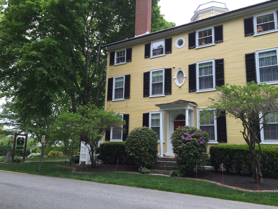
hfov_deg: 61.7
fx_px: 233
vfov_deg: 48.2
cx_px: 139
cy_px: 104
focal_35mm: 29
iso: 32
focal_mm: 4.15
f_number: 2.2
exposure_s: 1/250
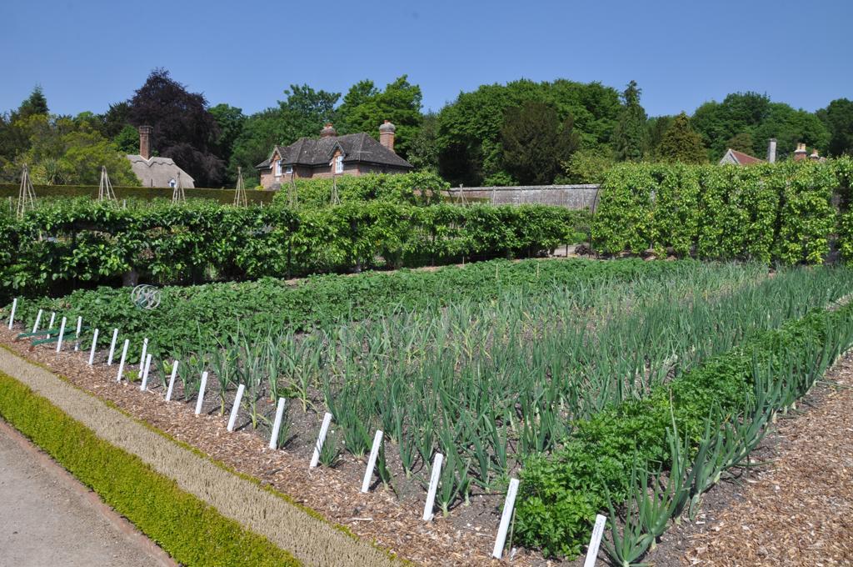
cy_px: 284
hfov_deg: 67.4
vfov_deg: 47.8
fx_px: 639
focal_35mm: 27
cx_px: 426
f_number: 14
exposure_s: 1/200
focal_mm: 18
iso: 250
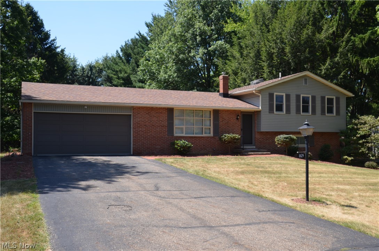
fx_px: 394
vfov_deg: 35.3
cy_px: 126
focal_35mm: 38
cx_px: 190
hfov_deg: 51.4
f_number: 6.3
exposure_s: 1/250
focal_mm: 25
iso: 100
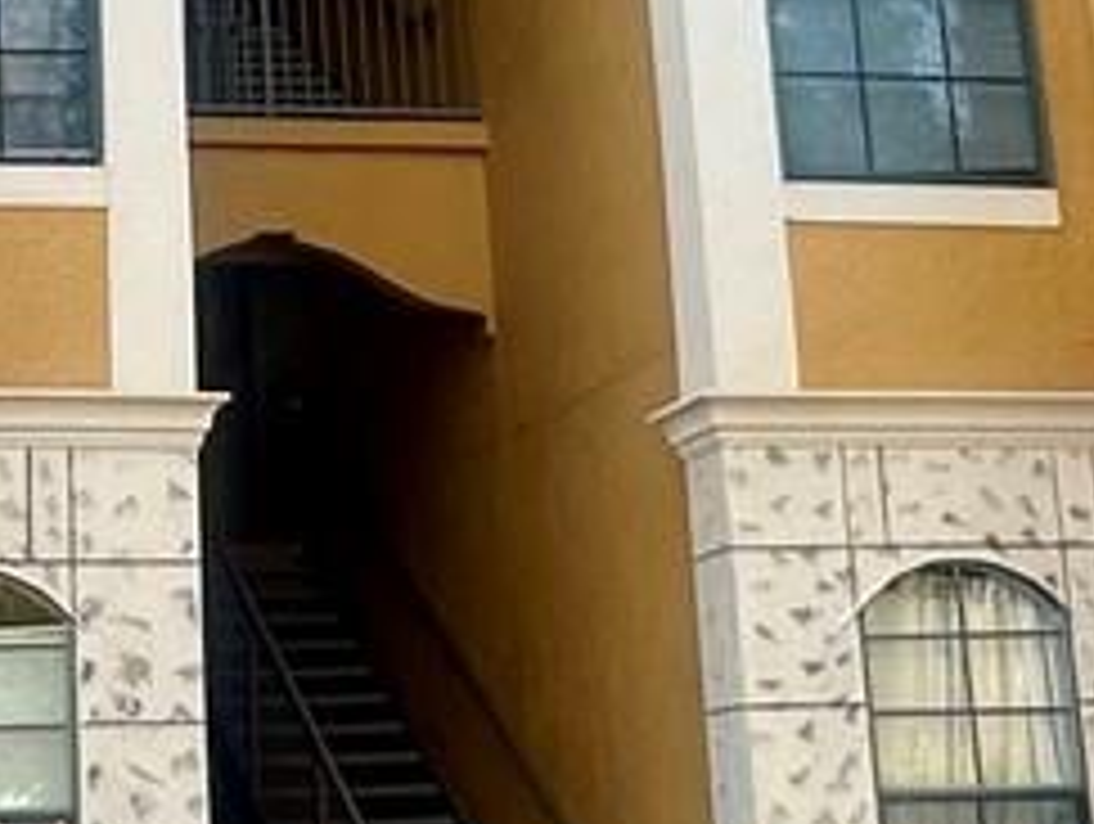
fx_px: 2912
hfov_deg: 20.9
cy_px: 135
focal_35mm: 92
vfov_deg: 16.0
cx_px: 122
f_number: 2.2
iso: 40
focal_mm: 2.22
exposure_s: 1/310
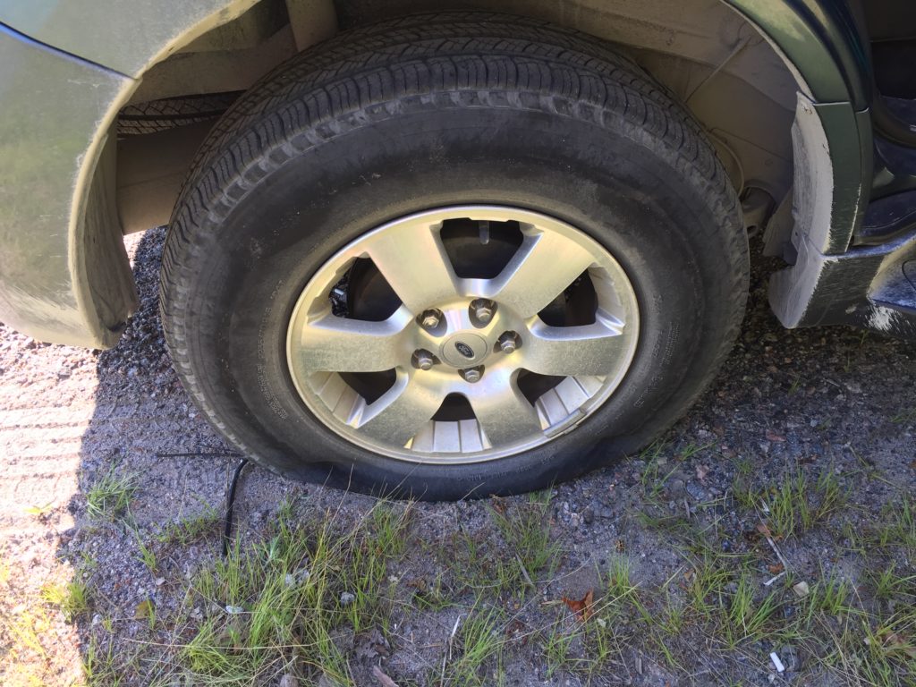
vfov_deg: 48.2
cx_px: 458
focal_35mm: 29
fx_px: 767
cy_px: 344
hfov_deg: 61.7
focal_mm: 4.15
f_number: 2.2
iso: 40
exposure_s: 1/120
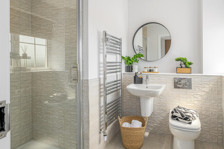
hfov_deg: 81.6
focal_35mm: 21
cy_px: 62
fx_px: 128
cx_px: 130
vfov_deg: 60.0
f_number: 8
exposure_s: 1/200
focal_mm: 16.5
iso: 250
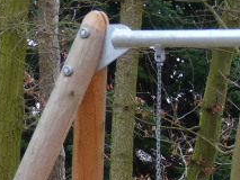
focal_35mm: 364
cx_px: 312
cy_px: 323
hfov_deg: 5.4
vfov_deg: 4.1
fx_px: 2525
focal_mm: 17.5
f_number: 3.4
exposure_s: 1/80
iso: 80
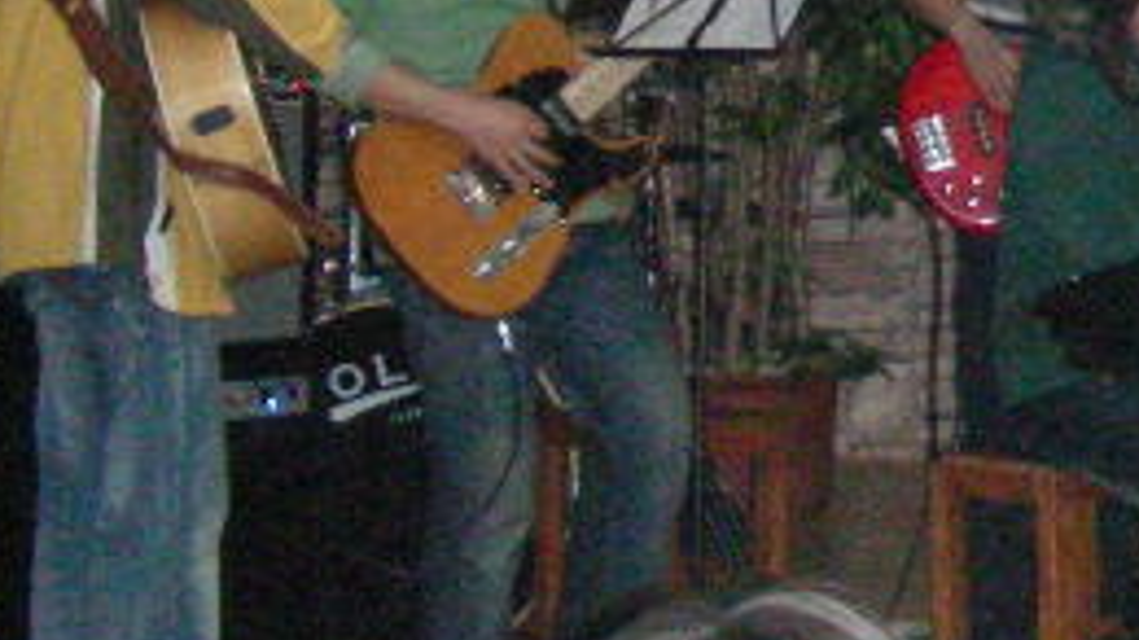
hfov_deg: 12.0
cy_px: -215
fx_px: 4921
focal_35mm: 163
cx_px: 2142
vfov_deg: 7.4
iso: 743
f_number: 3.5
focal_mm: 6.3
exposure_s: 1/60
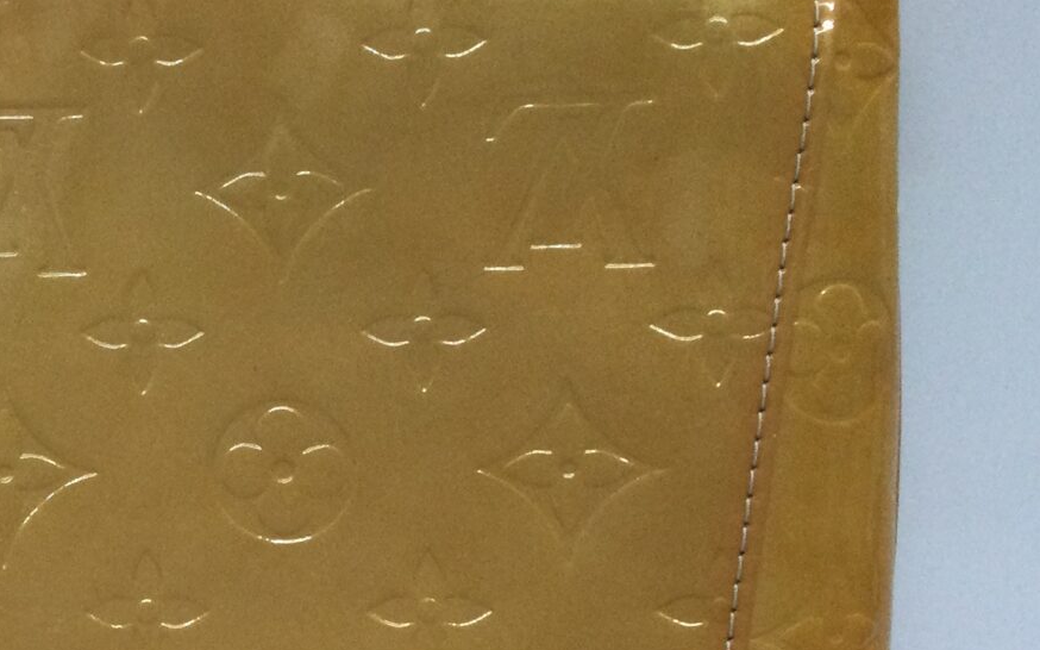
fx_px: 2182
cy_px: 457
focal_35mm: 77
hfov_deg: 25.4
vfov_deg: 16.9
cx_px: -24
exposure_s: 1/30
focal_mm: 3.3
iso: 40
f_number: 2.4
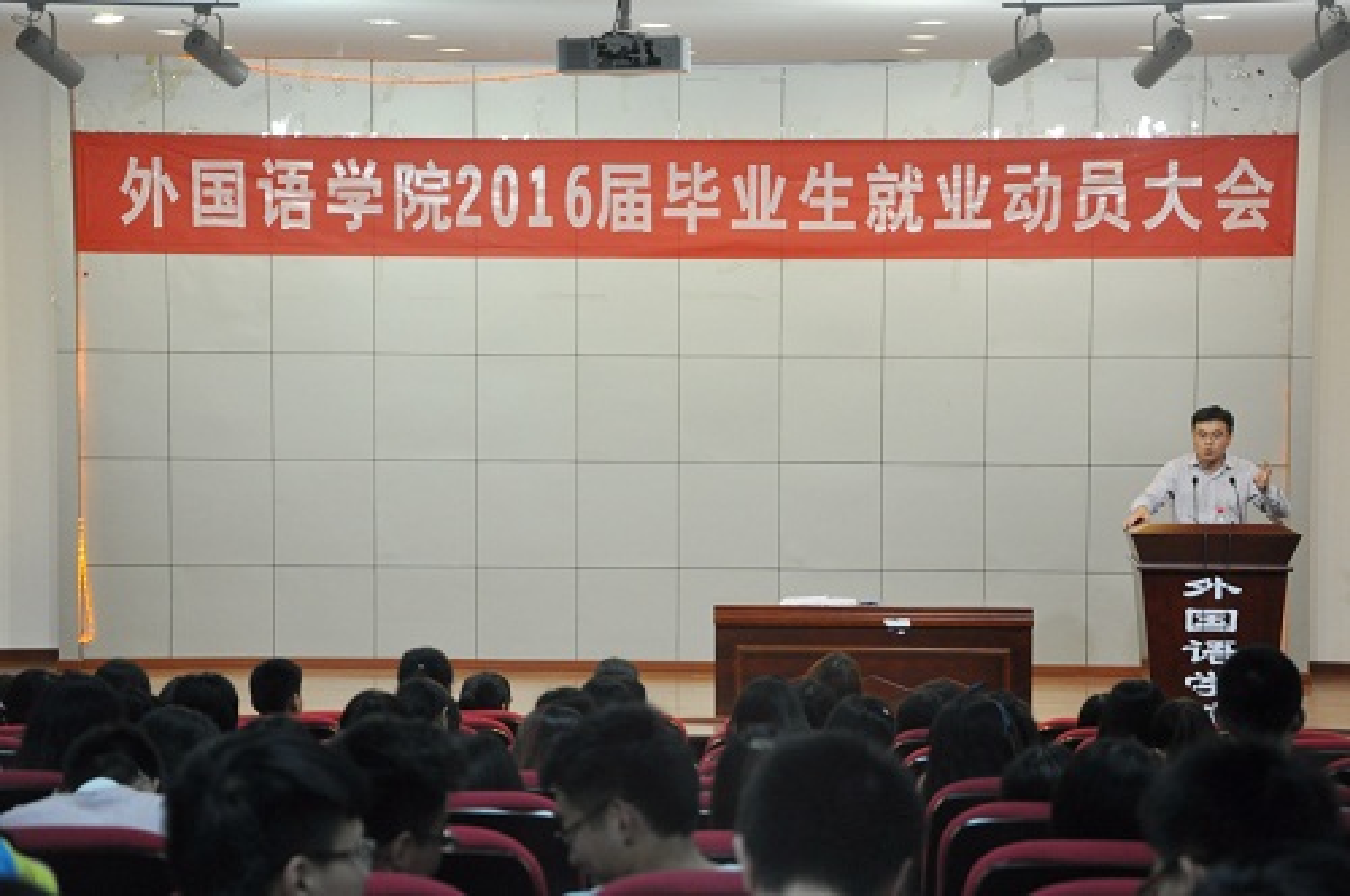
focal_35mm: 87
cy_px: 448
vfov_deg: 15.7
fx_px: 3258
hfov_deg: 23.4
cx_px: 675
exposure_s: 1/30
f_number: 5
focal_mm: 58
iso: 800
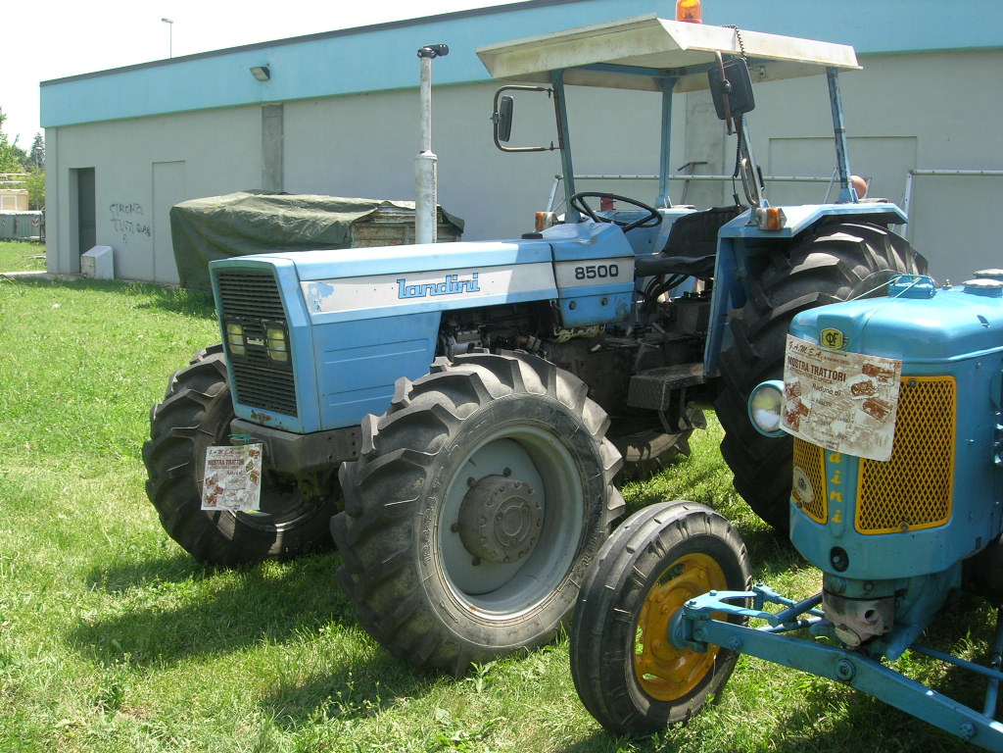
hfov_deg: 49.0
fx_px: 1101
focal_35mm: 38
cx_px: 502
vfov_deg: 37.7
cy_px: 376
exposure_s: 1/203
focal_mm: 7.8
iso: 64
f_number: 4.8
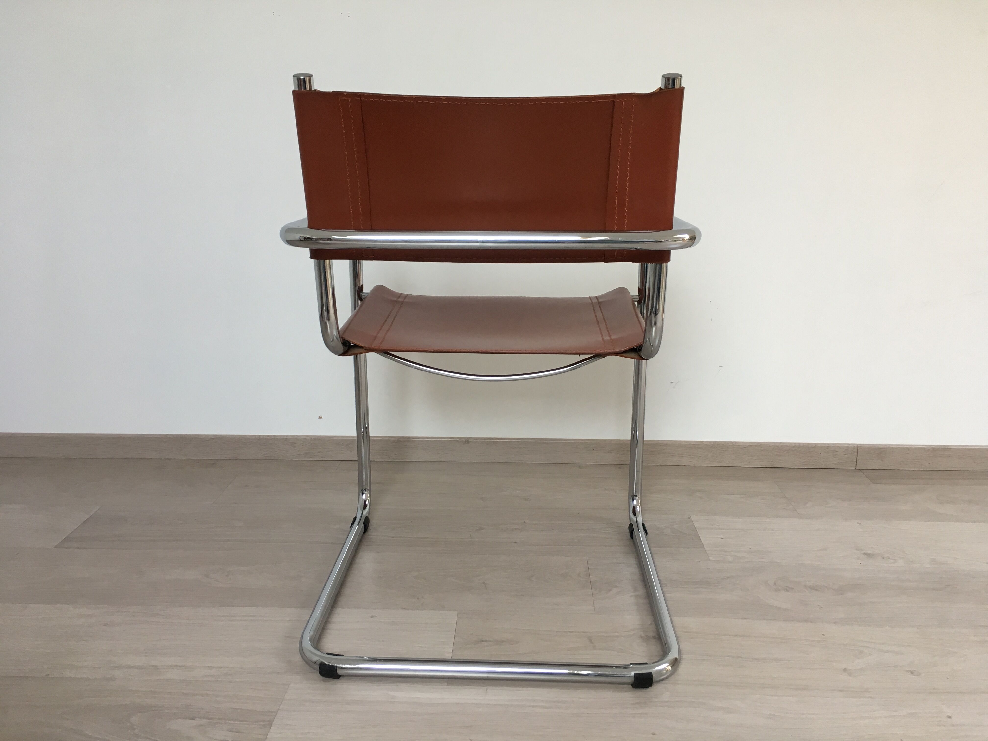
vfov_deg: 48.2
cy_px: 370
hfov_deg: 61.7
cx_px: 494
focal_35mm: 29
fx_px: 828
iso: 64
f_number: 2.2
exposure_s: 1/33
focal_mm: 4.15
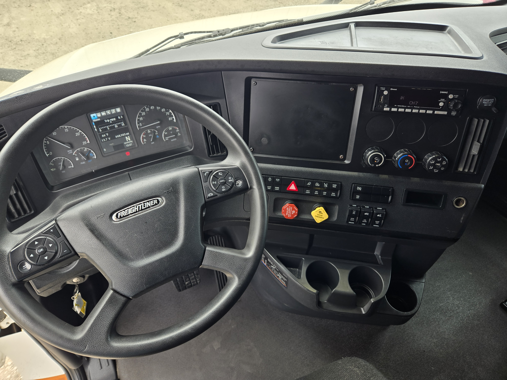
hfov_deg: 73.9
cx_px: 254
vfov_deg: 58.9
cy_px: 190
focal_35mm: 23
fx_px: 337
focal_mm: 5.4
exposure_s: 1/180
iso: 32
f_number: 1.8
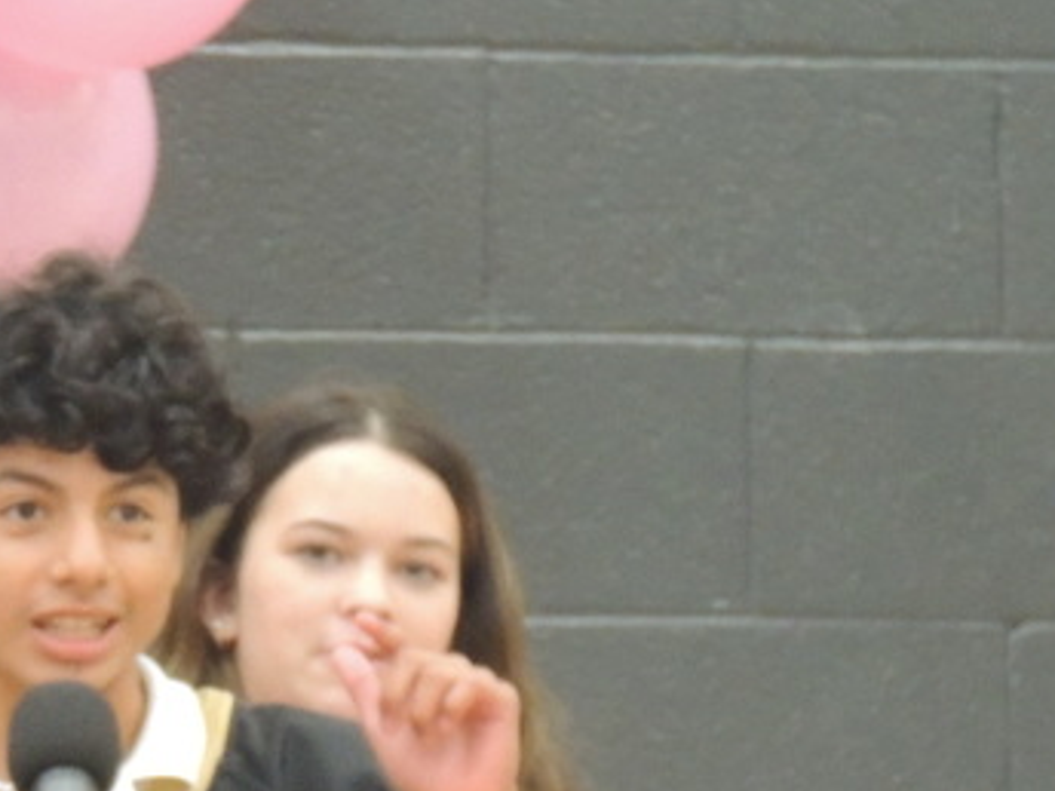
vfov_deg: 1.7
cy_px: 1070
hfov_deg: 2.2
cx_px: -187
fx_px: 27186
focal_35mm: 892
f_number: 4.8
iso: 800
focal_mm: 53.5
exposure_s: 1/13
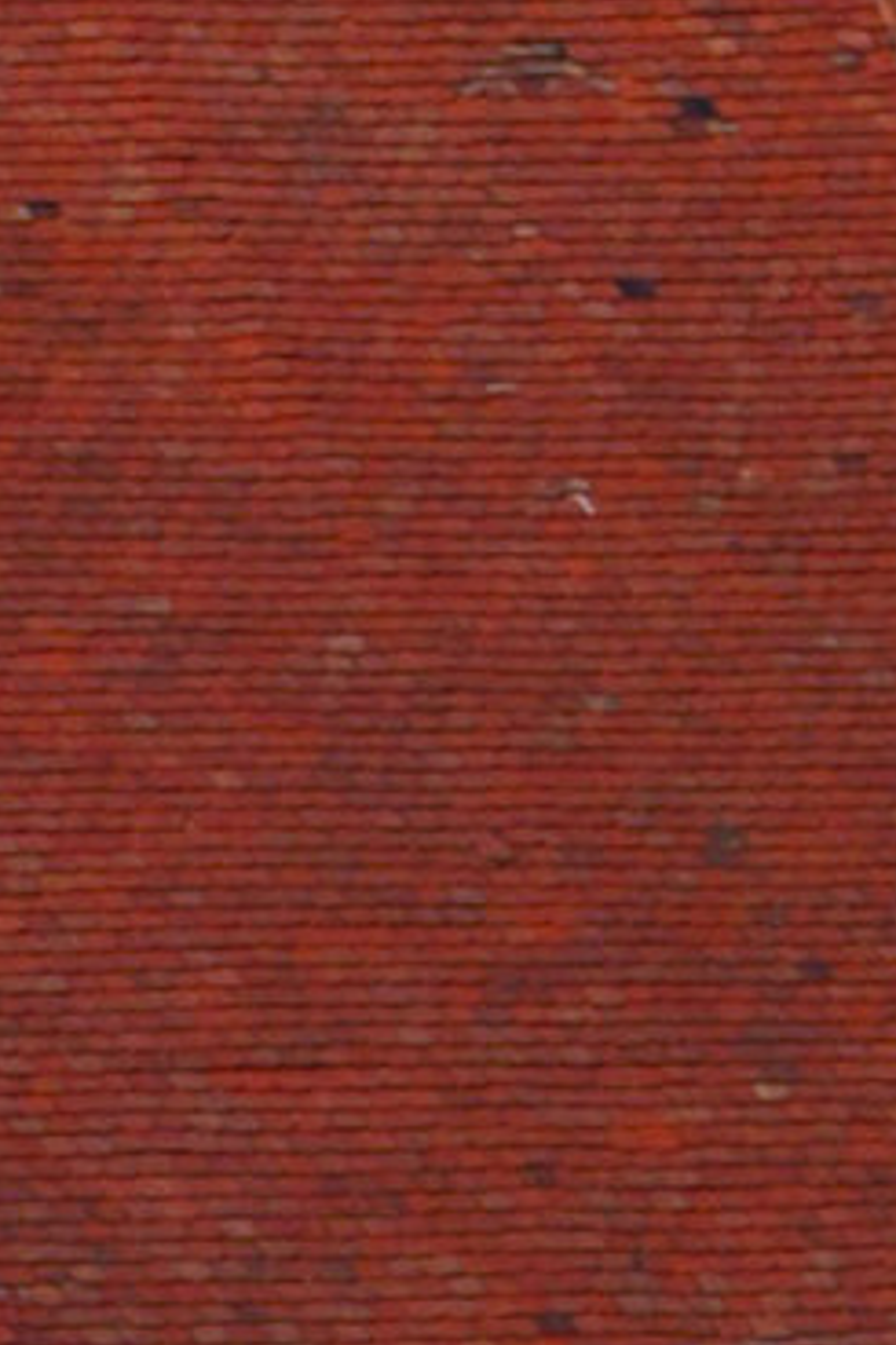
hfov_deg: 0.8
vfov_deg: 1.2
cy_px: -2723
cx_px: 2827
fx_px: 62288
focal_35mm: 1667
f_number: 5.6
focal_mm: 170
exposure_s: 1/500
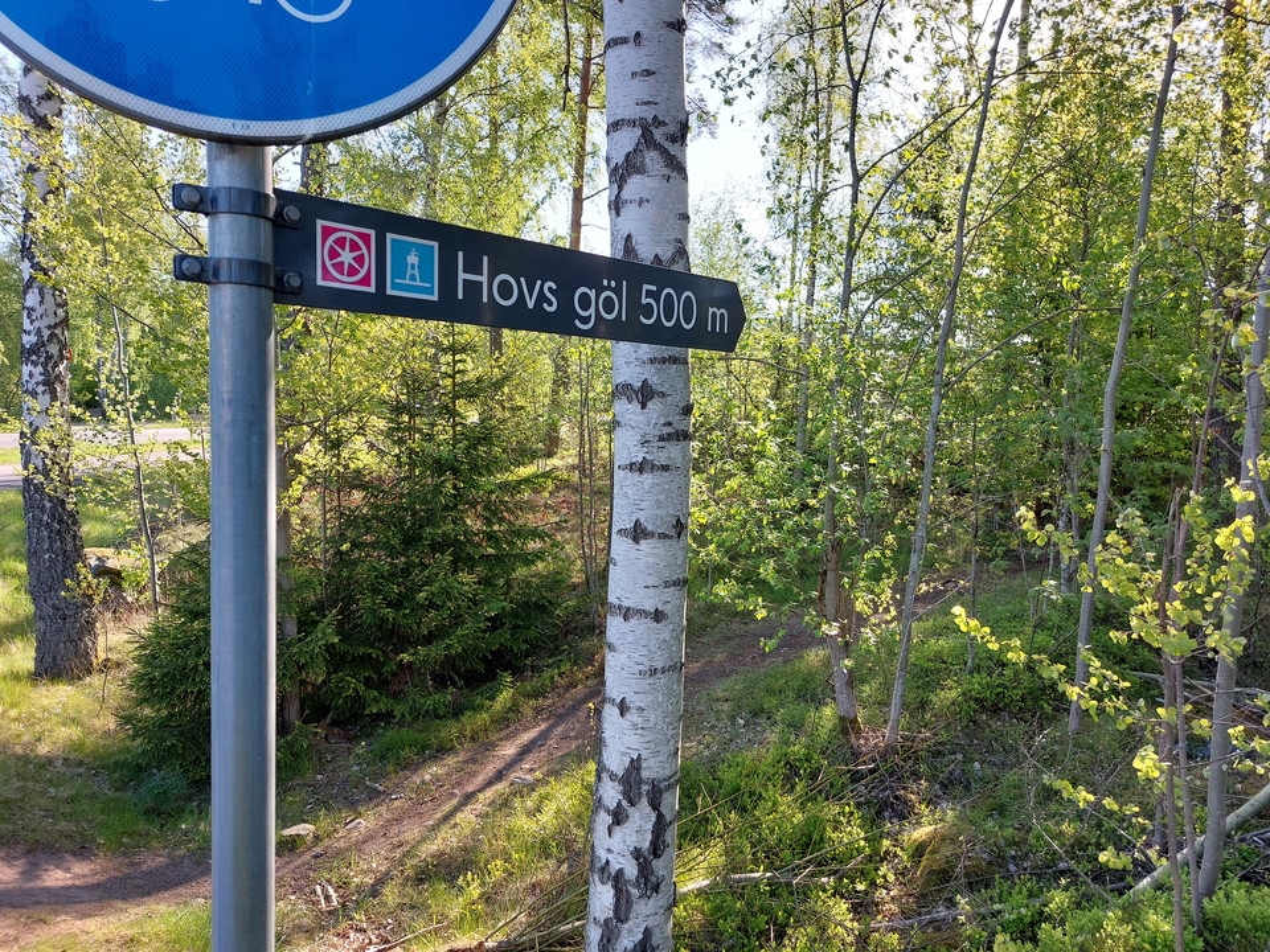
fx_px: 917
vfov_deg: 54.9
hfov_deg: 69.4
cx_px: 635
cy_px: 476
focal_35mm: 25
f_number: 1.8
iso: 25
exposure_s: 1/204
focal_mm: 5.23
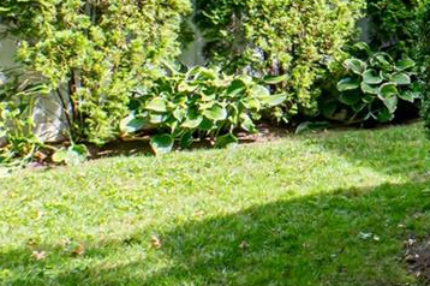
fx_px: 955
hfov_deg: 17.0
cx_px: 906
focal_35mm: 80
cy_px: -62
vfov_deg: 16.3
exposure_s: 1/250
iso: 400
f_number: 9
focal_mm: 14
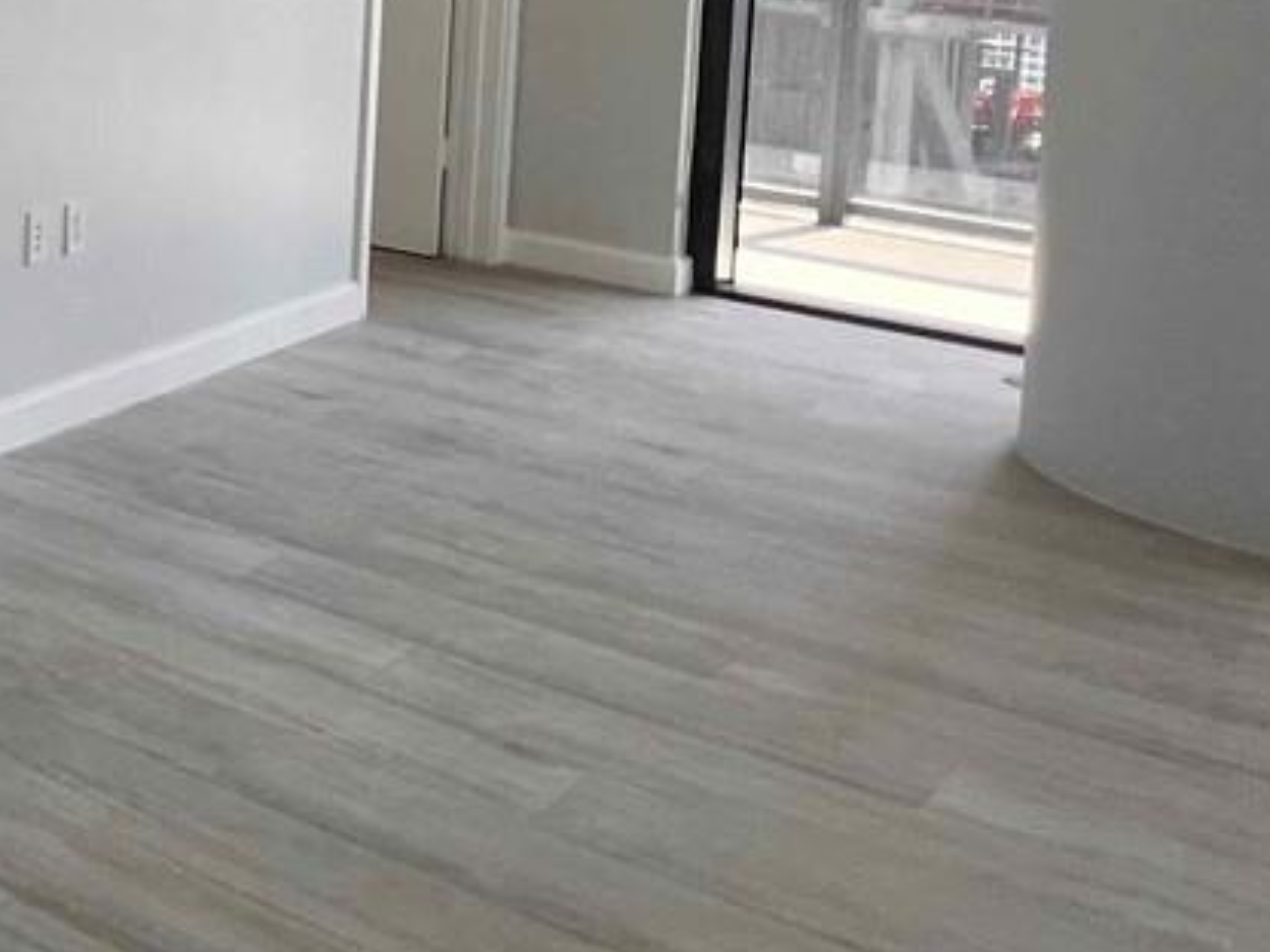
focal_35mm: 50
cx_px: -717
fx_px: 1834
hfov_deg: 25.9
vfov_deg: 26.8
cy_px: -95
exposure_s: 1/120
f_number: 1.8
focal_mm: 1.57
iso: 40
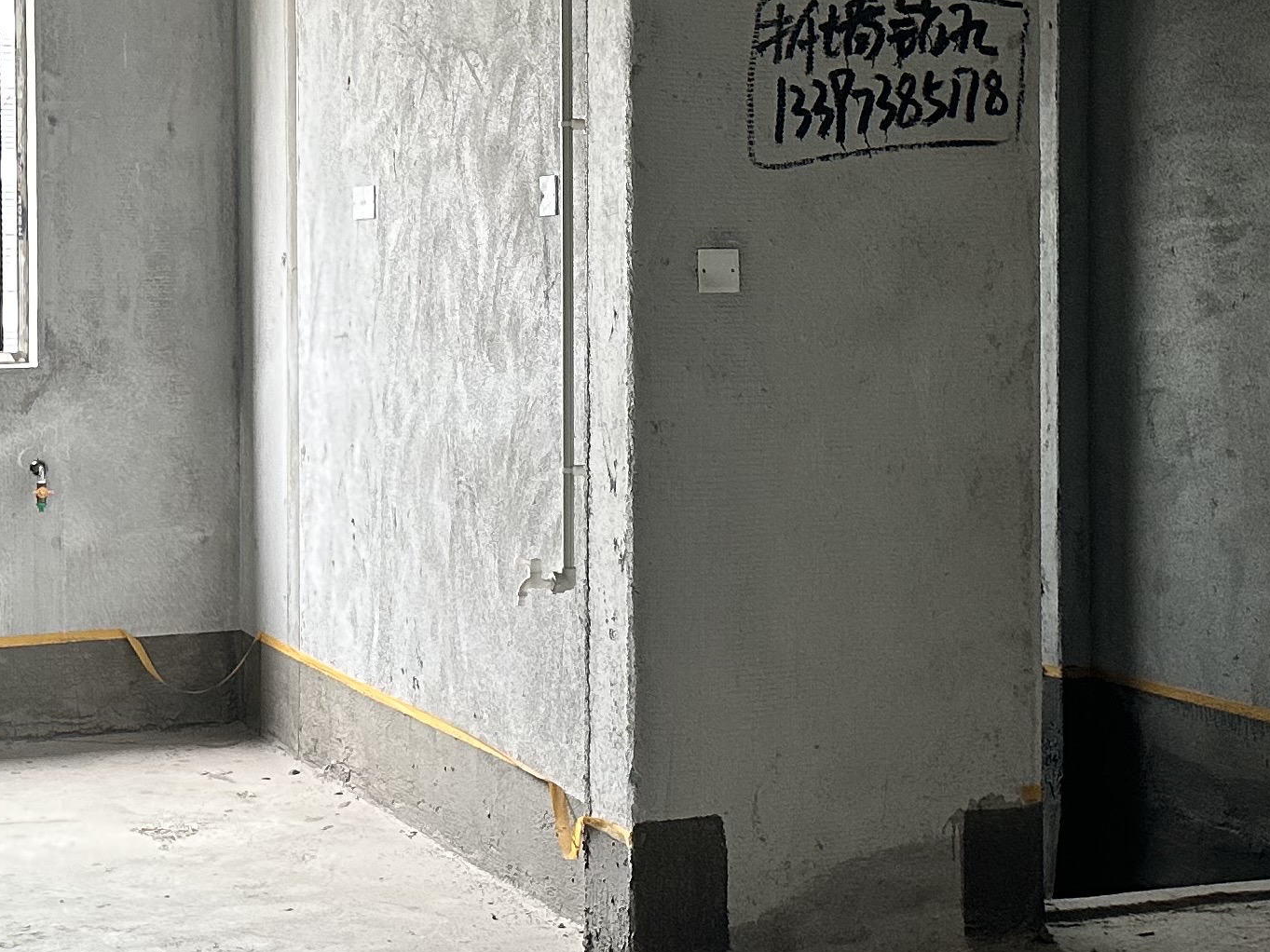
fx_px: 2605
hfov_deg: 27.4
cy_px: 272
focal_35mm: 71
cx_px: 618
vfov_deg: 20.6
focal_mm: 6.86
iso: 250
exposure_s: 1/60
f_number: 1.78
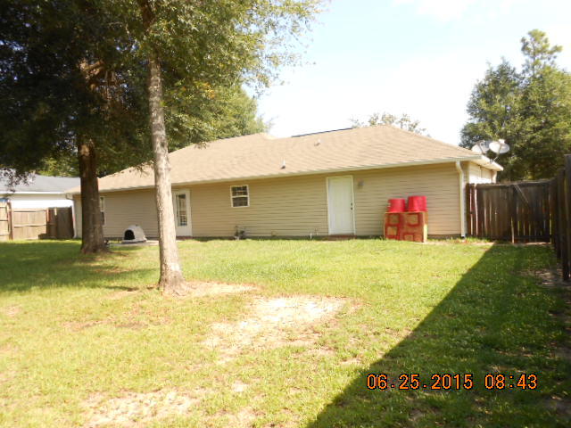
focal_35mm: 26
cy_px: 214
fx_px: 429
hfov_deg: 67.3
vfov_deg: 53.1
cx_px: 286
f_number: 3.5
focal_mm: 4.6
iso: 80
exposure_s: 1/250
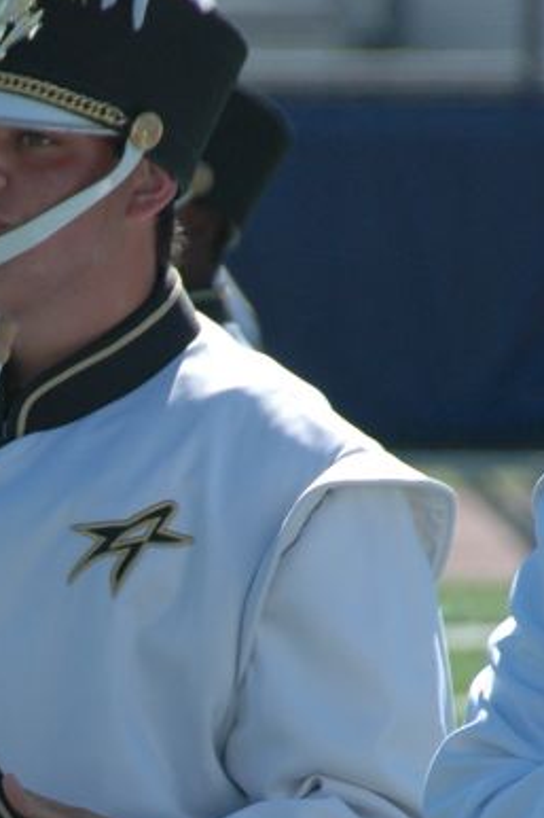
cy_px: 740
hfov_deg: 1.7
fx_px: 18035
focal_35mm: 795
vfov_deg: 2.6
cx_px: -104
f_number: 5.6
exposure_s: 1/500
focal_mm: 200
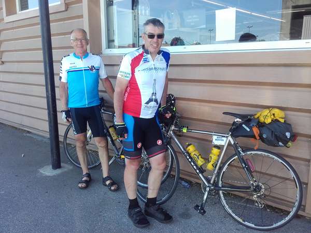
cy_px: 116
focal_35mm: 31
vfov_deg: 45.4
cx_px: 156
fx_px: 279
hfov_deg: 58.4
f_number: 2.2
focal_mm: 3.31
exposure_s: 1/145
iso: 50
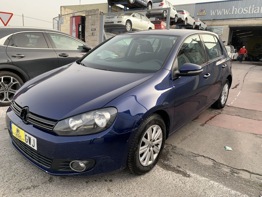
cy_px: 98
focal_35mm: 26
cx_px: 131
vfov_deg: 53.1
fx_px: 197
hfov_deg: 67.3
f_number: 1.8
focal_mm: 4.25
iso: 25
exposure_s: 1/336
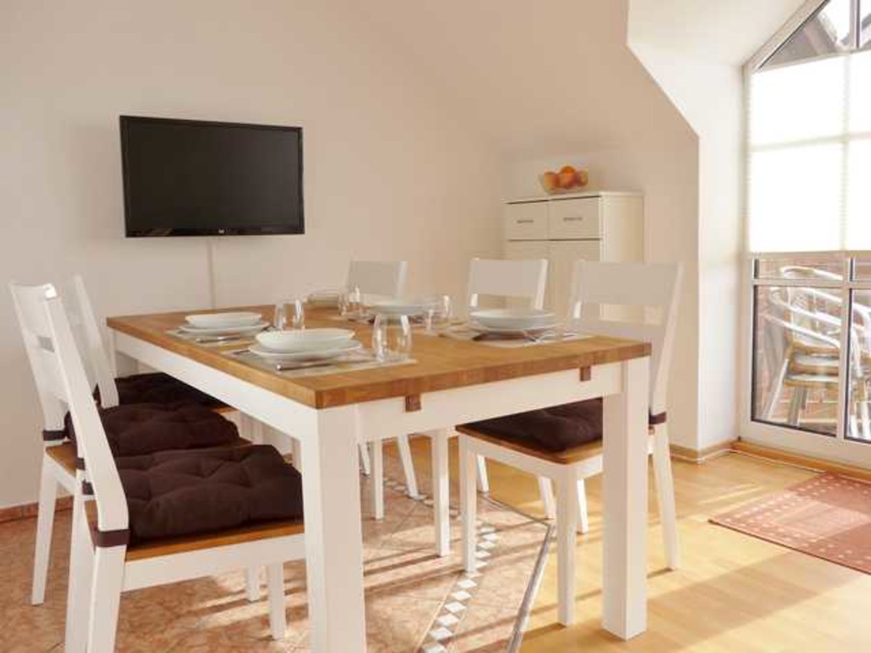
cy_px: 326
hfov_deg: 61.7
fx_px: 730
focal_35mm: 29
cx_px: 436
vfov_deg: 48.2
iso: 80
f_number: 2.8
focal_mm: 6
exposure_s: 1/320
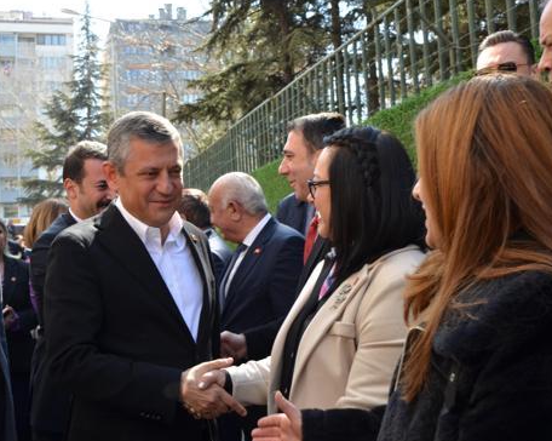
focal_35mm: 42
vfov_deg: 35.6
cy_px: 204
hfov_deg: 43.7
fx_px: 686
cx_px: 233
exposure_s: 1/160
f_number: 6.3
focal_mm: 22
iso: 200
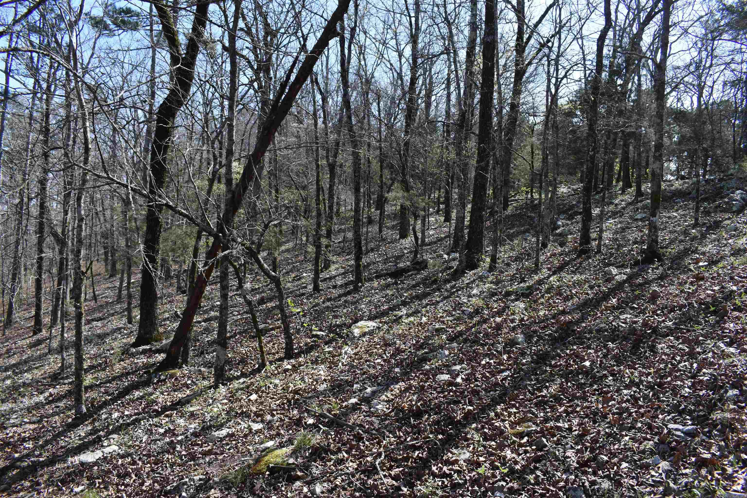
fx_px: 560
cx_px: 374
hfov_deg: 67.4
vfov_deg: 47.9
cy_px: 249
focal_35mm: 27
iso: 200
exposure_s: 1/250
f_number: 7.1
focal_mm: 18
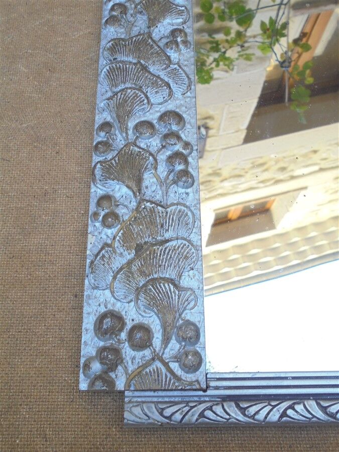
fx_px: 444
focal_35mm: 34
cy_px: 226
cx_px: 170
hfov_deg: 41.8
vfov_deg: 54.0
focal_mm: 6.1
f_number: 4
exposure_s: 1/30
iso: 200
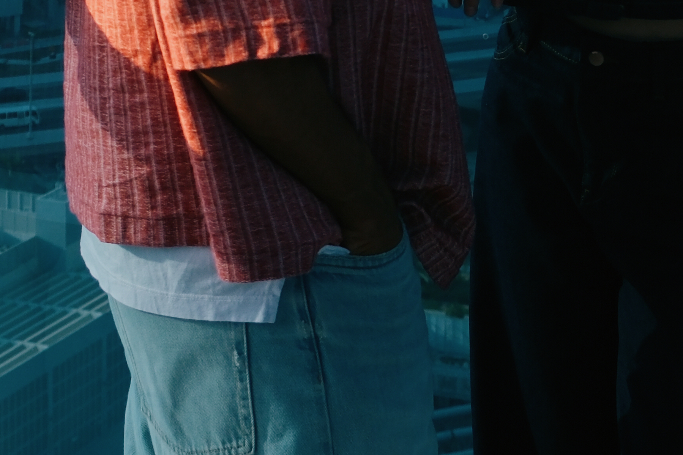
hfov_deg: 17.6
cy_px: -521
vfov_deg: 10.6
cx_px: 458
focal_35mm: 116
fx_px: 2200
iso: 250
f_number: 4
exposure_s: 1/1000
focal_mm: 18
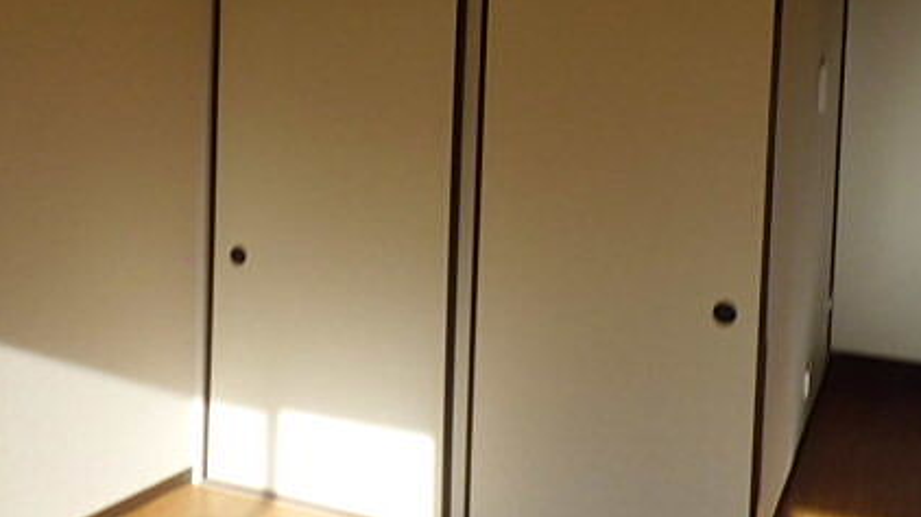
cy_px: 135
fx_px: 1050
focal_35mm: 43
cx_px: 452
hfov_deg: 47.4
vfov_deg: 27.3
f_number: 7.9
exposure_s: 1/60
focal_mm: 4.7
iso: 100
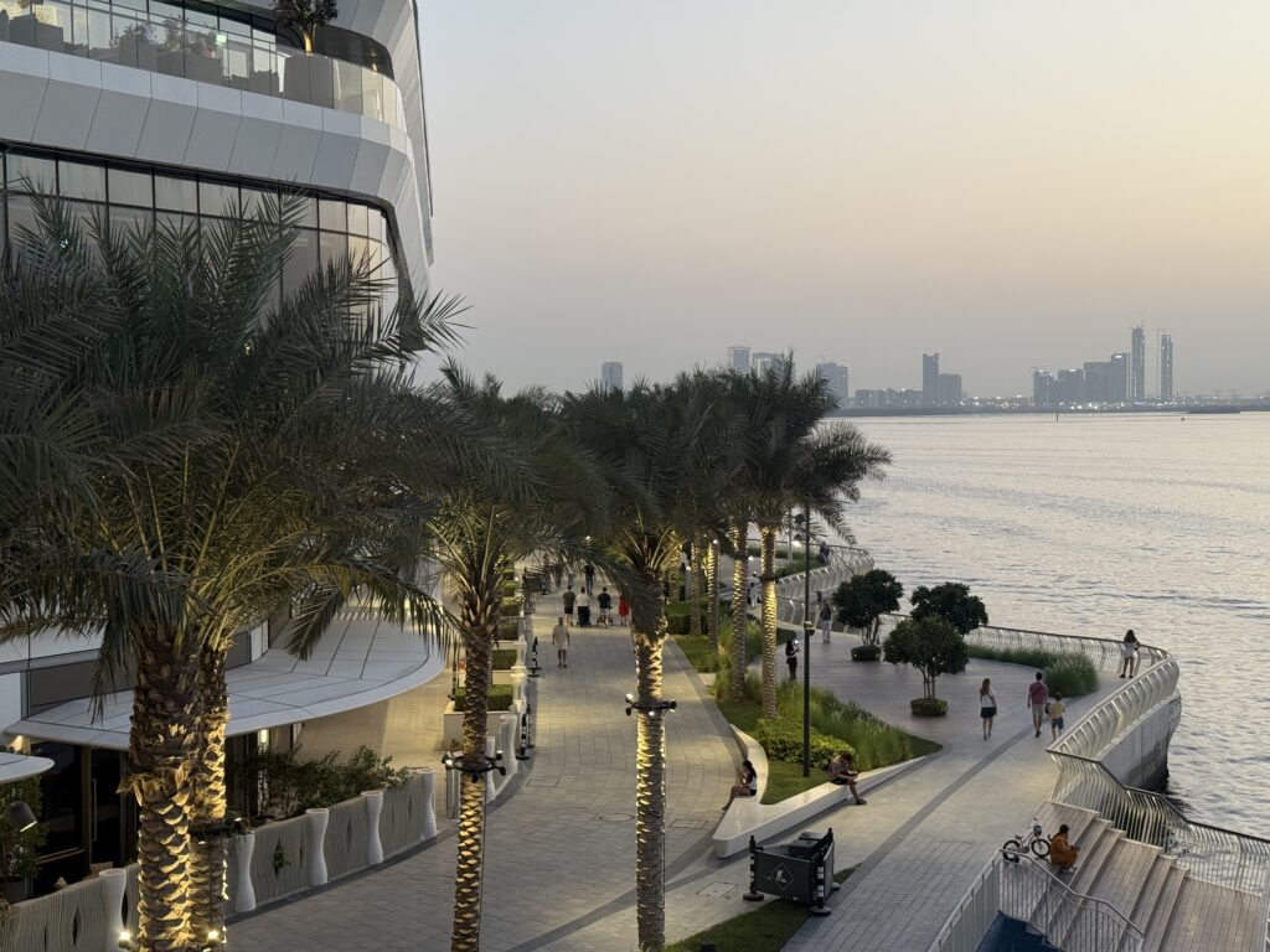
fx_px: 1761
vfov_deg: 30.3
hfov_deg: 39.7
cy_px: 476
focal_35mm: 48
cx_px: 635
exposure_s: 1/60
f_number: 1.78
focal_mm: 6.76
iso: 160
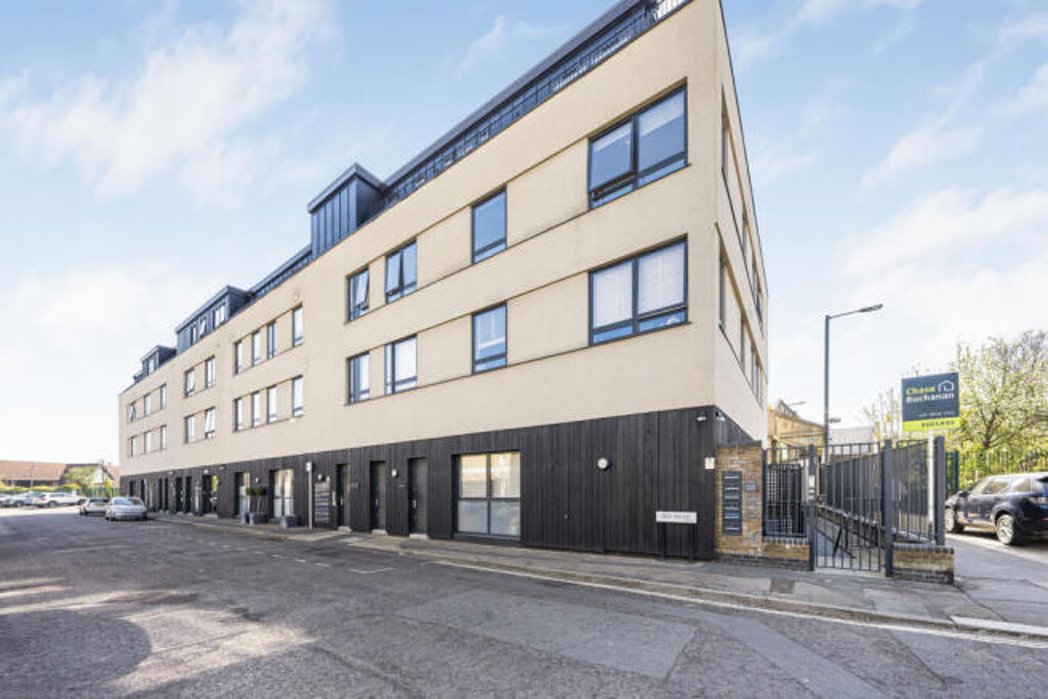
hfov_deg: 112.6
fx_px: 349
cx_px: 524
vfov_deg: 90.0
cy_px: 350
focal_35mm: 12
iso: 320
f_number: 9
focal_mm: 12
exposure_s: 1/160
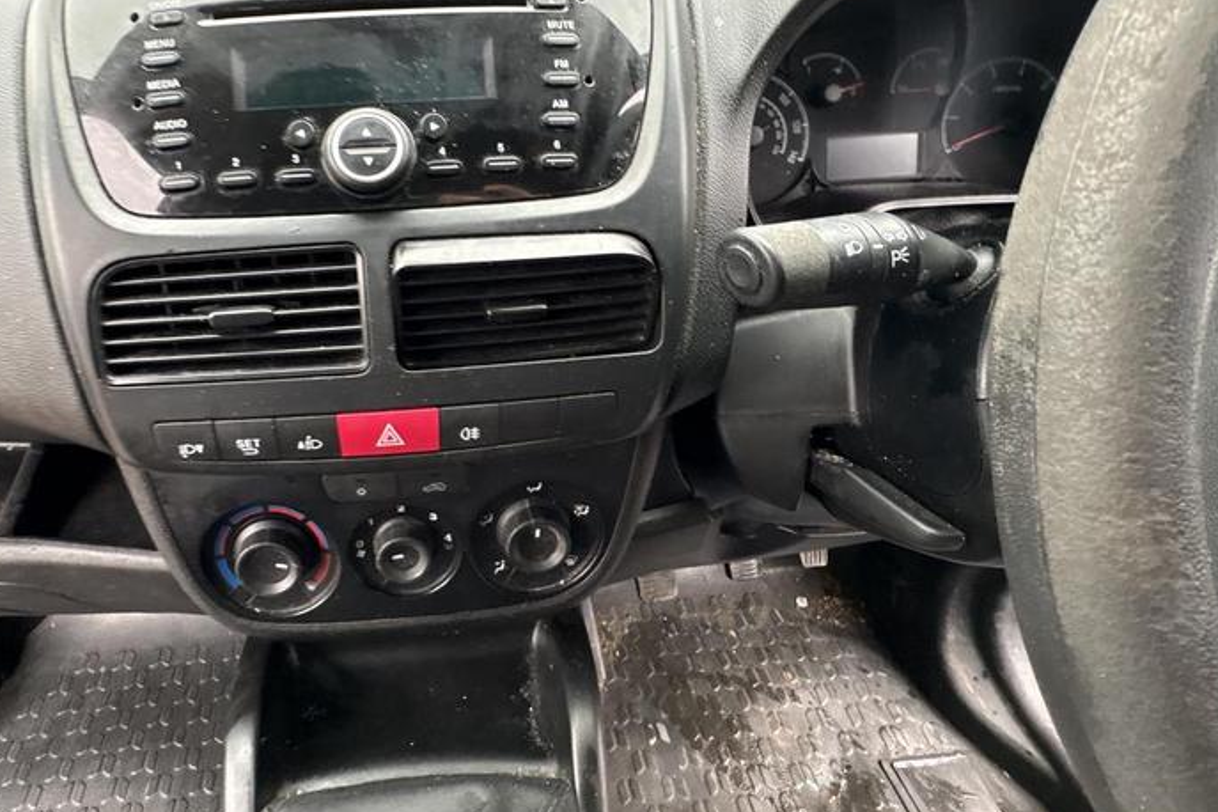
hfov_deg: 84.9
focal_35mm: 19
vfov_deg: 63.5
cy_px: 296
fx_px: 643
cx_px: 441
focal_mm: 2.22
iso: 320
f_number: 2.2
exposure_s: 1/60
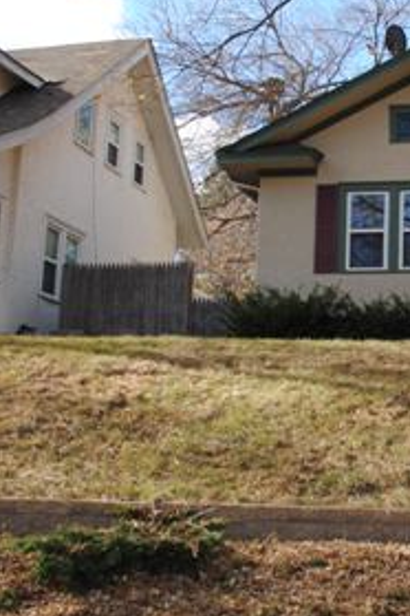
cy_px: 249
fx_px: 1059
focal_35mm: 62
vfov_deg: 32.3
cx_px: 419
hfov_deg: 21.1
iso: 100
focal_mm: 18
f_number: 6.3
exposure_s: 1/200
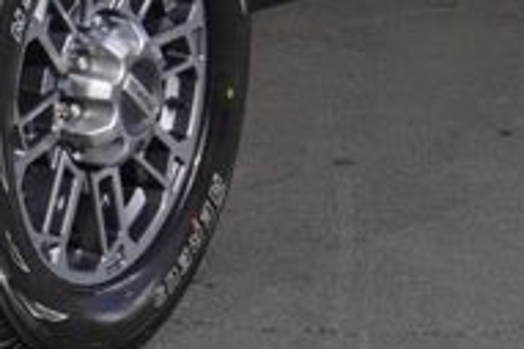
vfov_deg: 5.1
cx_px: -206
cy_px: -302
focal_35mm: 266
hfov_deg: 7.6
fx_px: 3864
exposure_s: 1/200
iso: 100
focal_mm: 33
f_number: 11
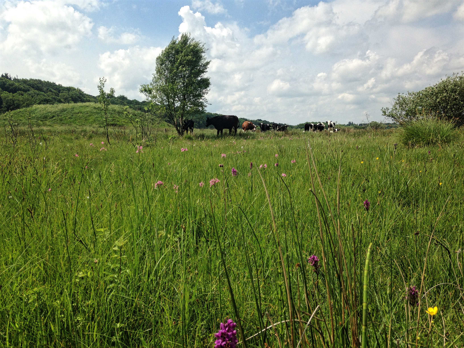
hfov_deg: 55.4
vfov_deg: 42.9
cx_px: 232
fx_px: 442
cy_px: 174
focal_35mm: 33
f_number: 2.4
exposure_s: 1/2584
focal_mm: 4.12
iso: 50
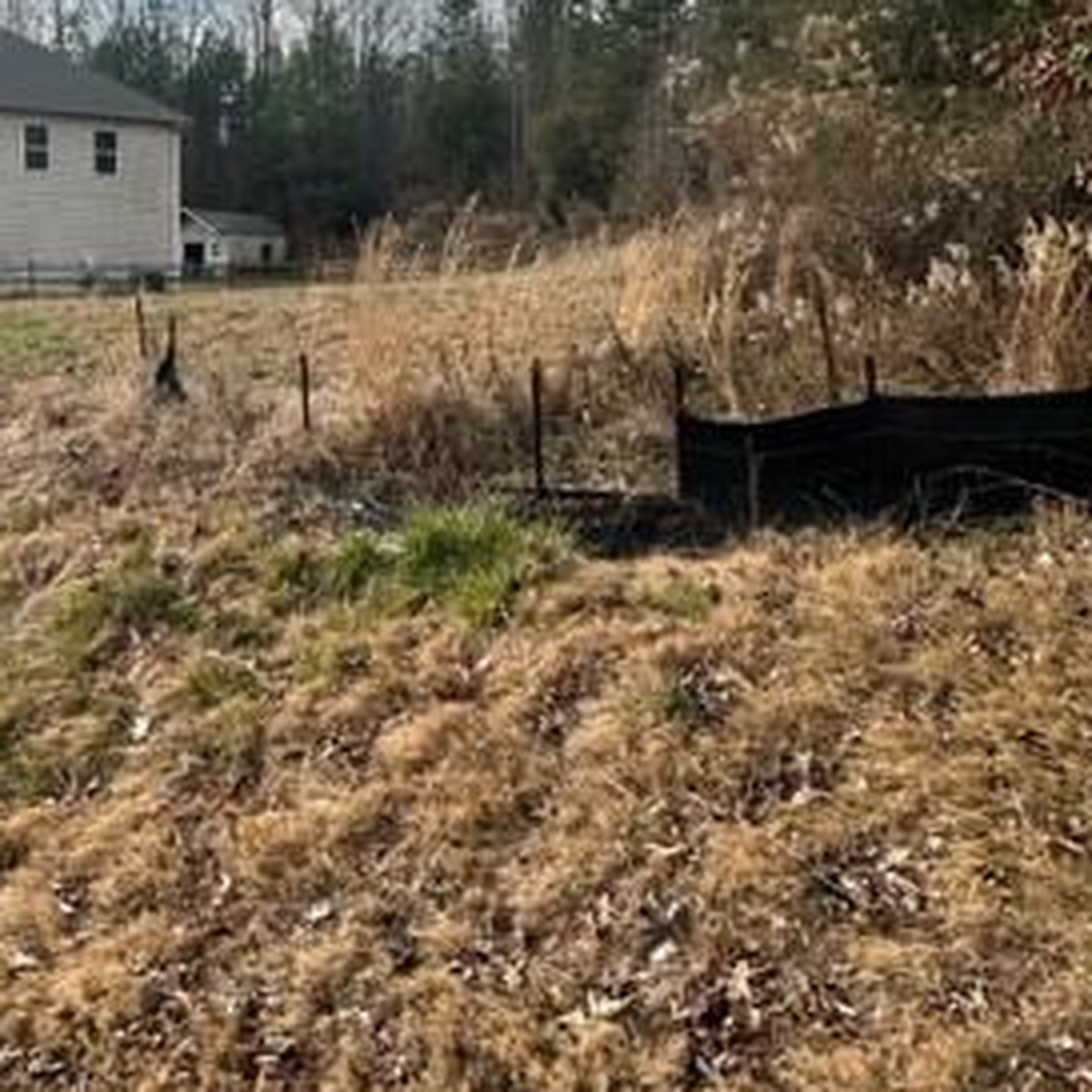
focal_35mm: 29
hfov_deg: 54.3
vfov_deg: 54.6
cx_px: 348
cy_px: 372
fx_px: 1035
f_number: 2.2
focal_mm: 2.22
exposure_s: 1/979
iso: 50
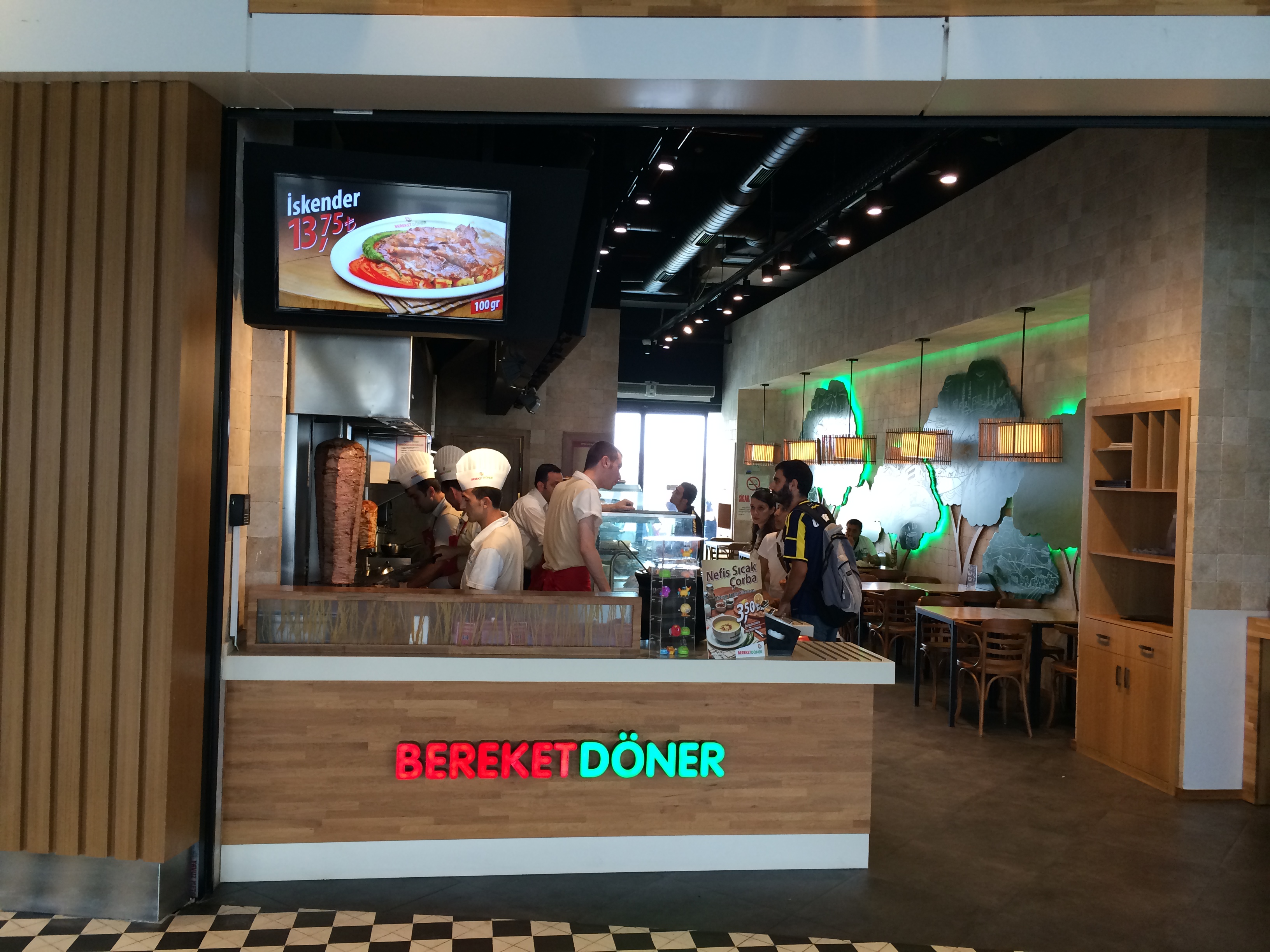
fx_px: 1101
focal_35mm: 30
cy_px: 476
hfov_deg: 60.0
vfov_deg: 46.8
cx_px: 635
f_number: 2.2
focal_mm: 4.12
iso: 50
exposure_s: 1/30
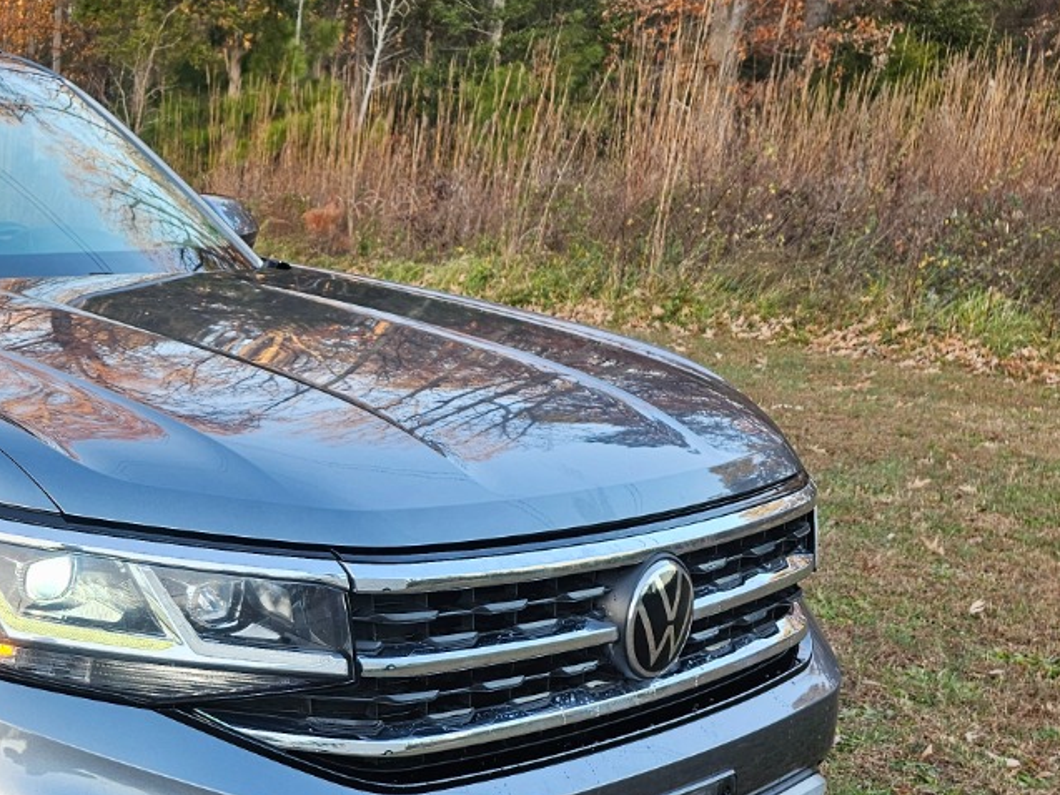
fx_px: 1593
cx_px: -121
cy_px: 532
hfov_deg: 32.2
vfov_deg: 27.9
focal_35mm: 52
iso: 32
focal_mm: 6.3
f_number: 1.7
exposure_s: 1/50
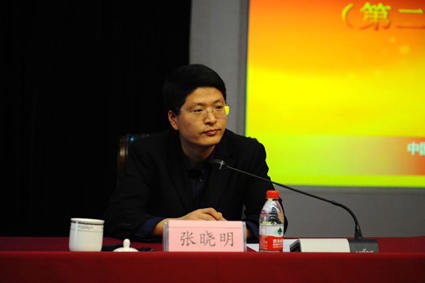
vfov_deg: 19.4
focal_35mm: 70
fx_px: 826
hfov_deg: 28.9
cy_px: 142
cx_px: 212
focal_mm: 70
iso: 1250
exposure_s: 1/100
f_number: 2.8
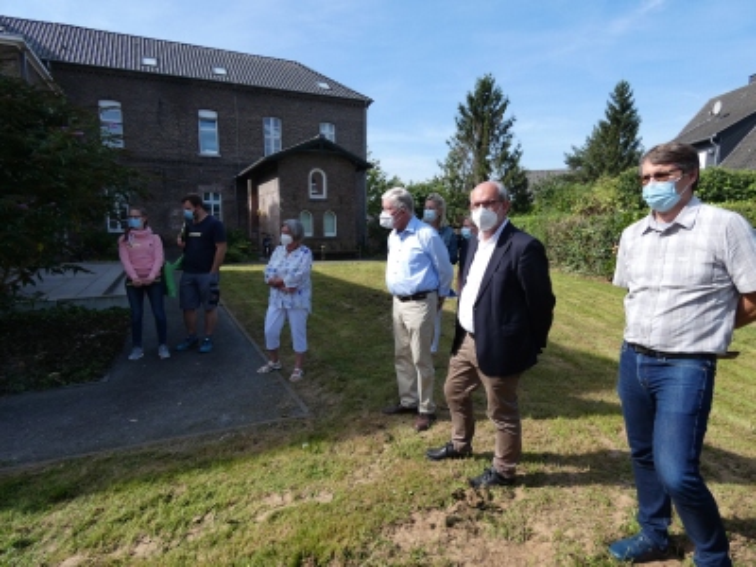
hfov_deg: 81.7
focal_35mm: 20
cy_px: 284
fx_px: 437
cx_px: 378
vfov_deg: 66.0
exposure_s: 1/1000
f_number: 2.8
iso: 80
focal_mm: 3.6
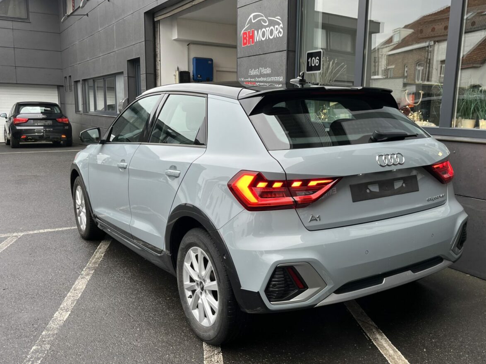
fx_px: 477
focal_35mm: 34
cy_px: 190
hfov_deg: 53.8
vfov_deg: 41.8
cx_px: 272
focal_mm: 5.1
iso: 64
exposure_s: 1/121
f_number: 1.6
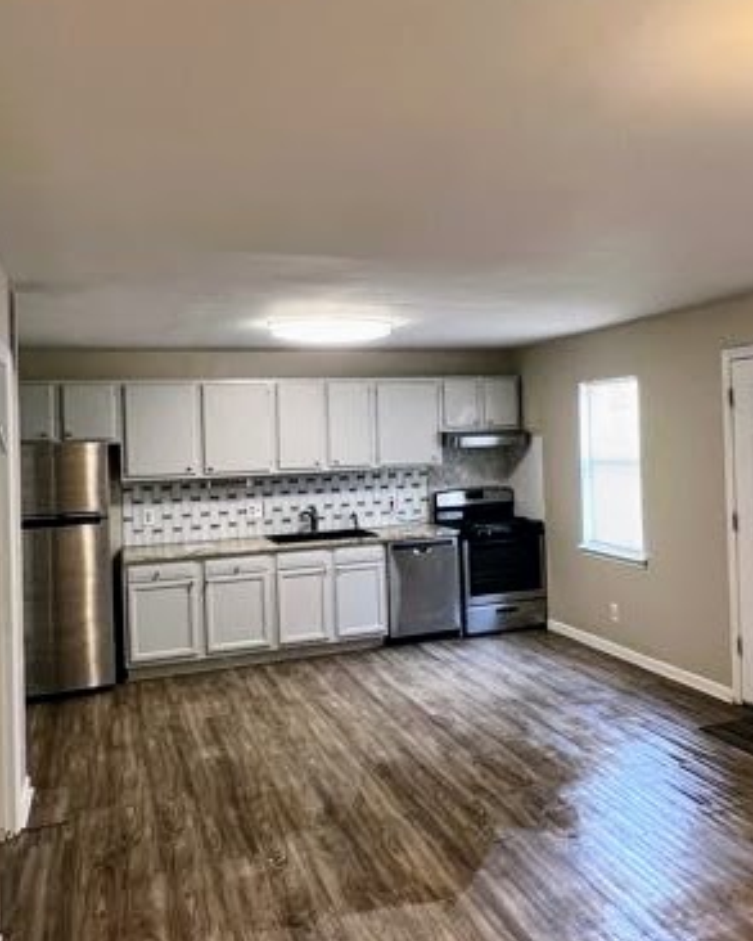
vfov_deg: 60.3
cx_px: 448
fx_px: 808
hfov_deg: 49.7
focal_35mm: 29
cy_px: 422
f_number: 1.8
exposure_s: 1/60
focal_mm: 1.57
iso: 160
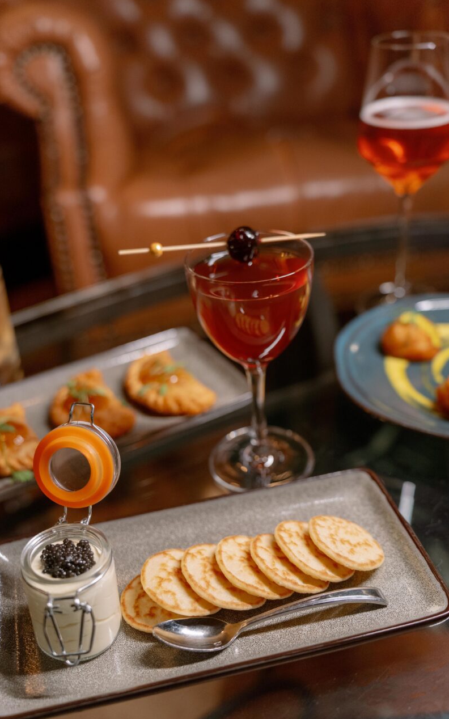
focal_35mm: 39
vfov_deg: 50.4
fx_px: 764
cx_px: 212
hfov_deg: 32.7
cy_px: 359
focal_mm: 38
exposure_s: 1/250
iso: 1000
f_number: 2.8
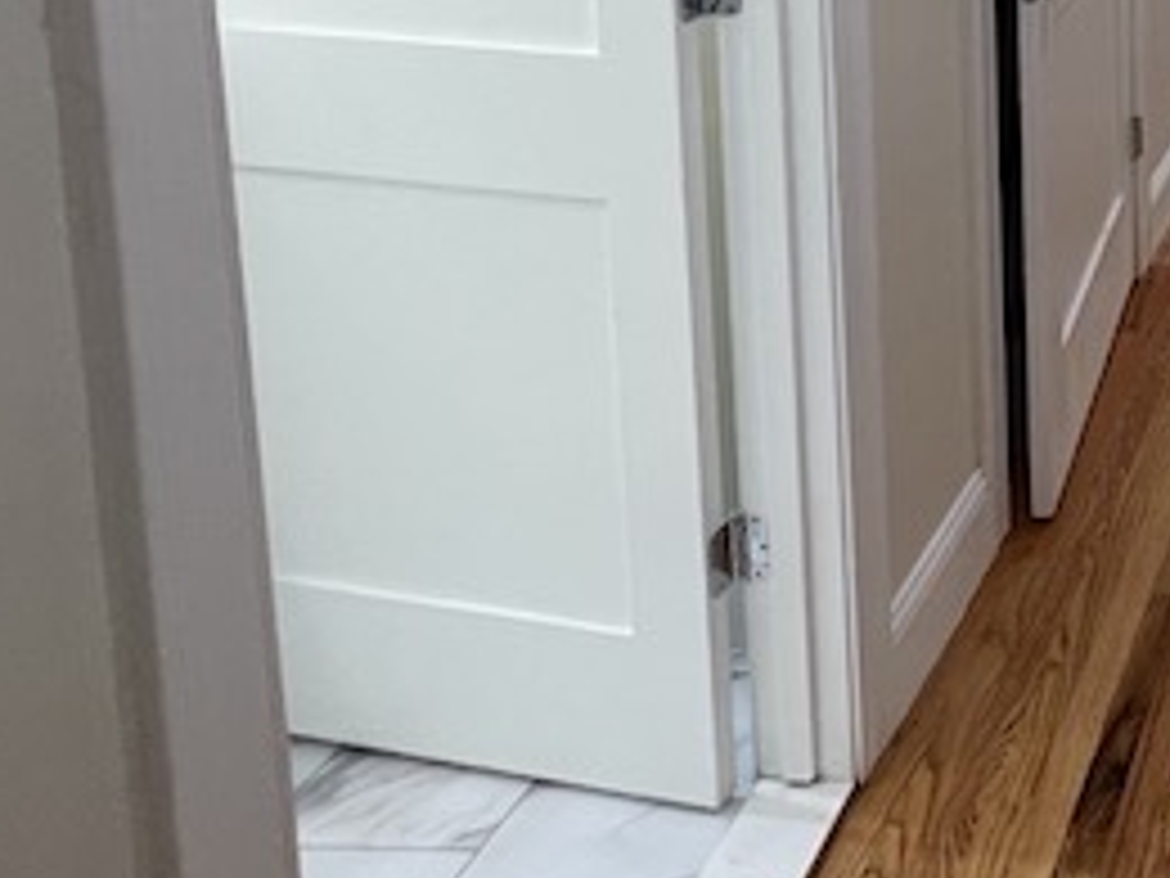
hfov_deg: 34.6
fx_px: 1352
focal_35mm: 40
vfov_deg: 29.6
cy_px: -234
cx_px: 1485
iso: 125
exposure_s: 1/120
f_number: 1.8
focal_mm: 1.57
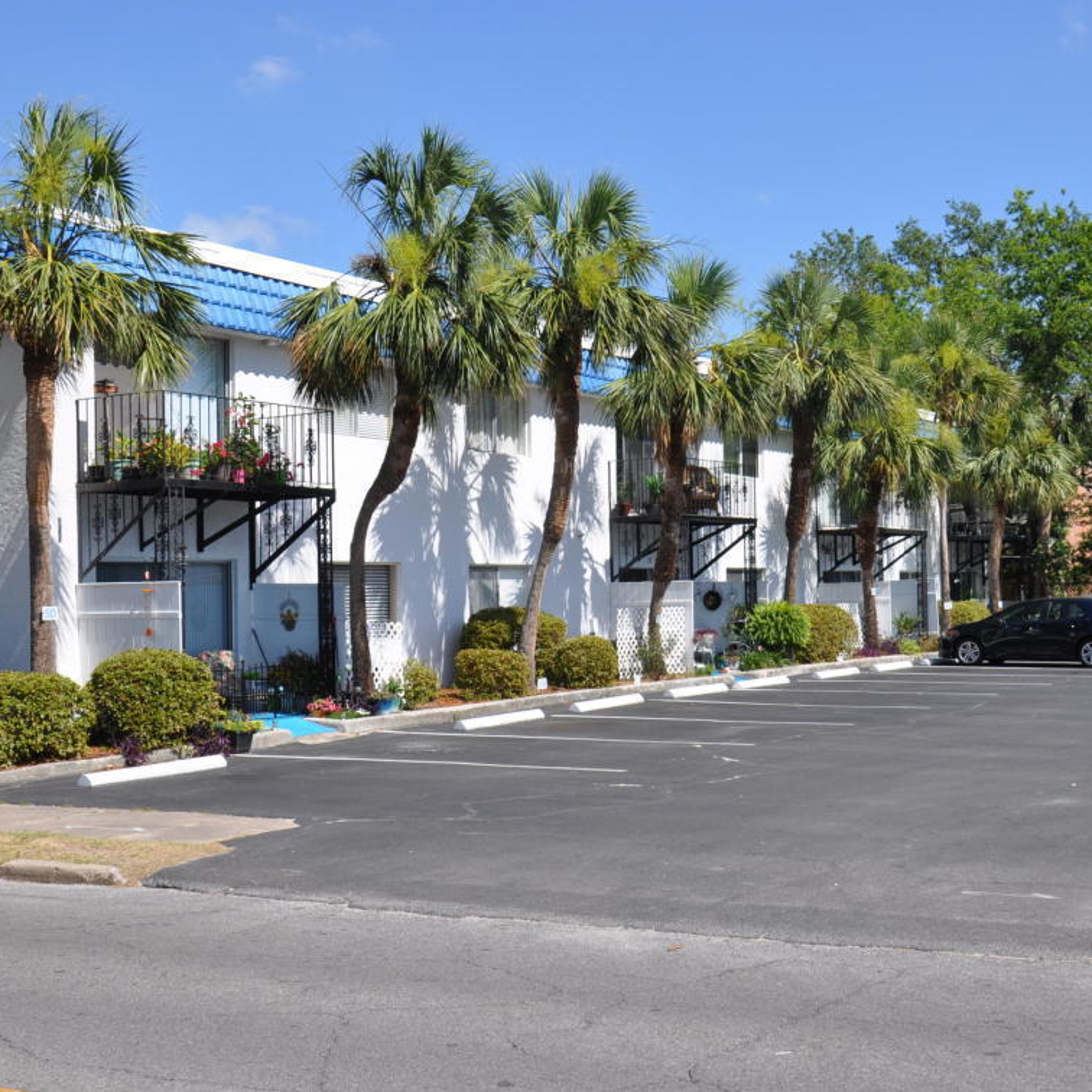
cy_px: 550
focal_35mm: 49
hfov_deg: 34.8
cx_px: 664
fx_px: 1736
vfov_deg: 34.9
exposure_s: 1/400
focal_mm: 25
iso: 200
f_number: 10
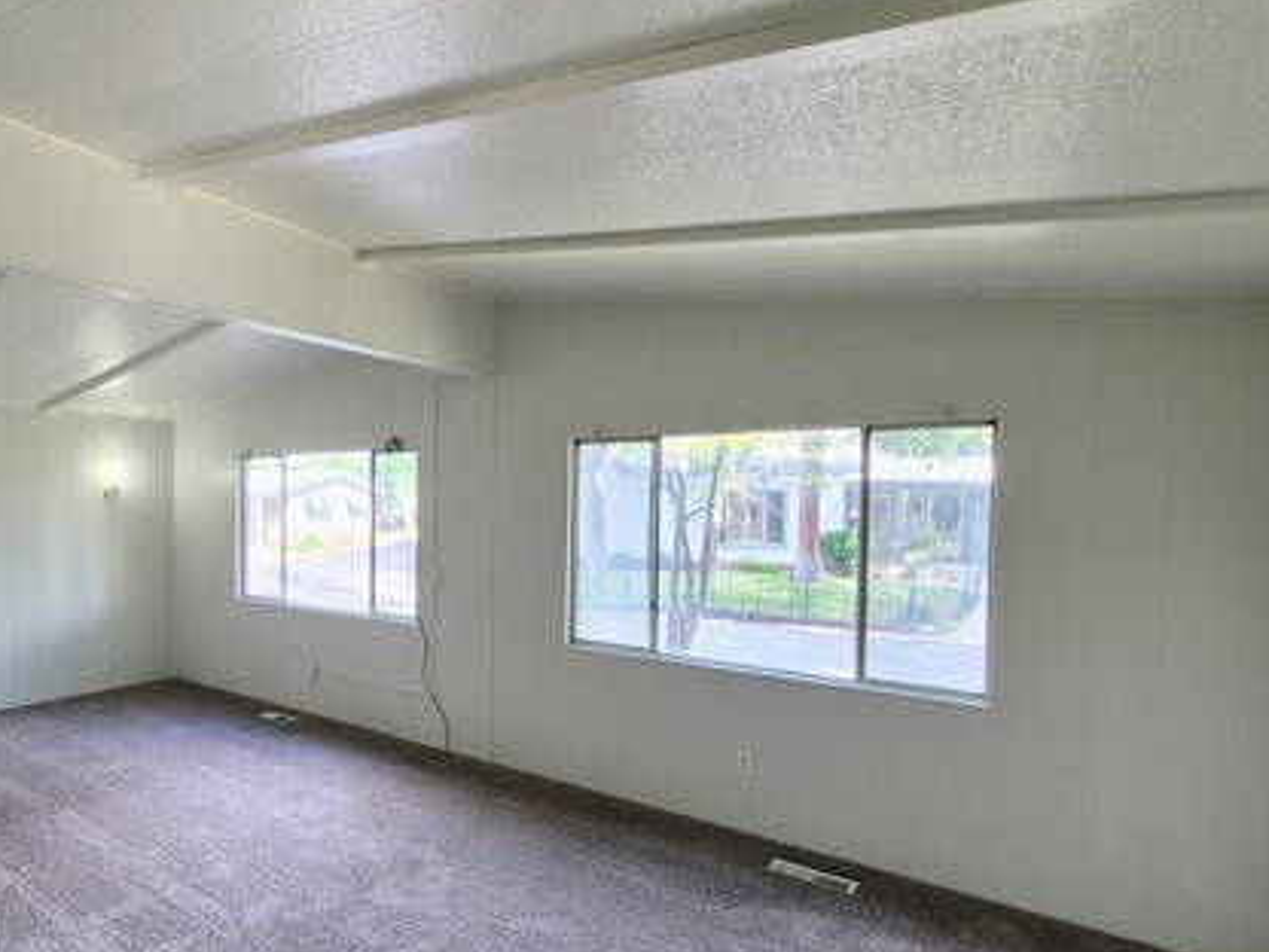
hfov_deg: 79.0
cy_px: 522
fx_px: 733
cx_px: 421
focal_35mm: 20
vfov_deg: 65.8
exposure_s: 1/60
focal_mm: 1.74
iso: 80
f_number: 2.2
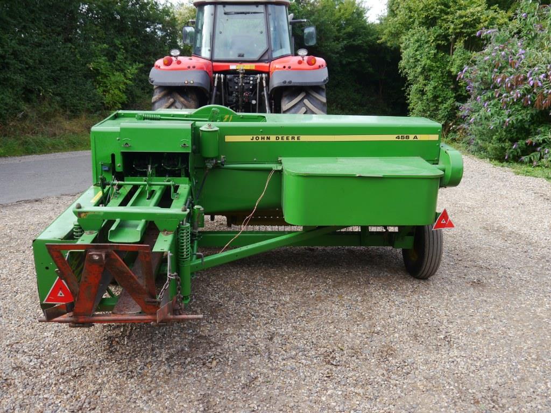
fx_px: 509
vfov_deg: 44.2
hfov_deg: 56.8
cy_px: 206
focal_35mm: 32
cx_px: 276
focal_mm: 16
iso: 160
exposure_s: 1/160
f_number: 5
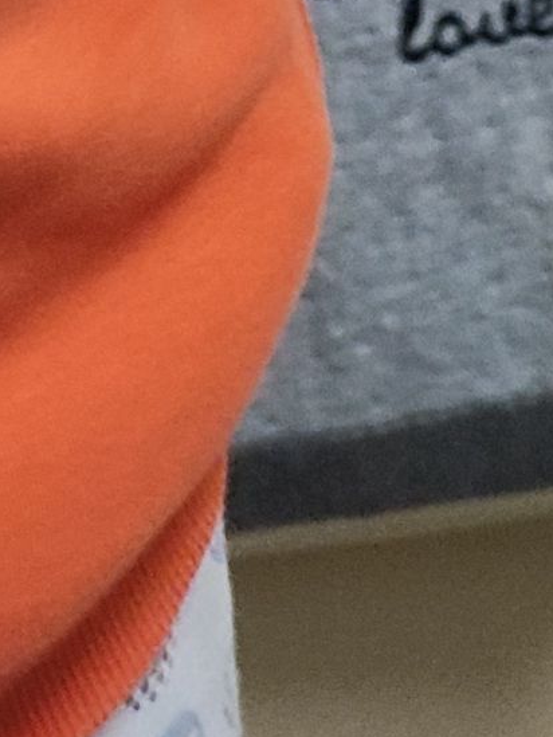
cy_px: -1878
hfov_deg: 7.7
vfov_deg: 8.2
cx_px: -694
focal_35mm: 182
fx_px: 3875
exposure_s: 1/20
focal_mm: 5.96
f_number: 1.75
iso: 981
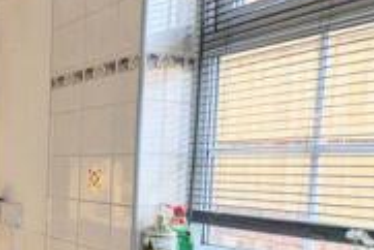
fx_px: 416
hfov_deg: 34.8
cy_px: 191
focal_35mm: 40
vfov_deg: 32.7
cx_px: -106
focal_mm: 2.02
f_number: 1.7
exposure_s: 1/108
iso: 65
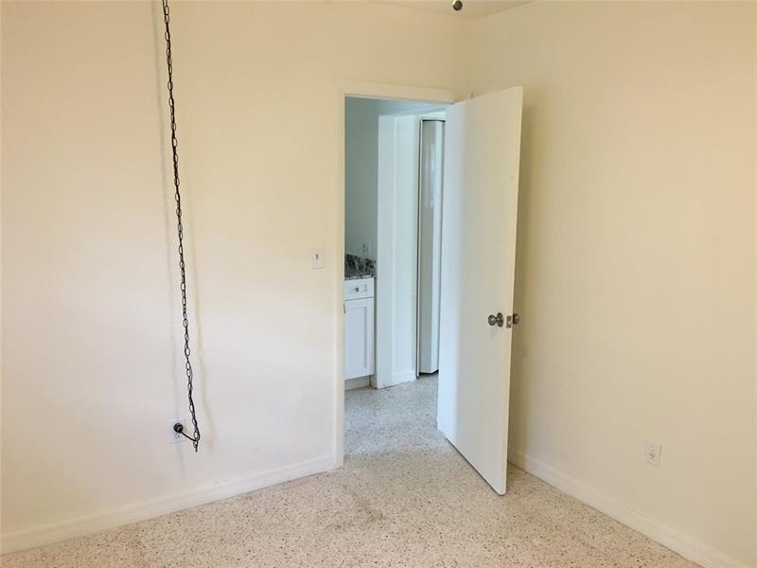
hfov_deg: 61.7
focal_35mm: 29
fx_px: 634
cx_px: 378
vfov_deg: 48.2
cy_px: 284
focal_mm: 4.15
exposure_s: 1/15
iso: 50
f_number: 2.2
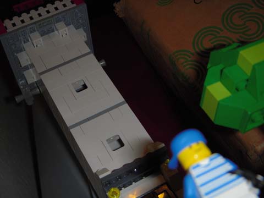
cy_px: 99
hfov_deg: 33.8
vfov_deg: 25.7
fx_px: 435
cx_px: 132
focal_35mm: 57
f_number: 3.6
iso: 100
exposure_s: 1/30
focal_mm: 9.4
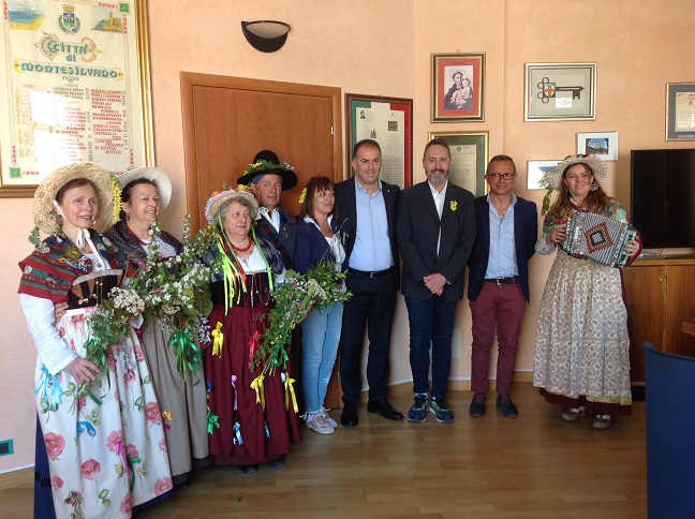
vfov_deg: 40.6
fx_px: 702
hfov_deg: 52.7
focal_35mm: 35
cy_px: 260
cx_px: 348
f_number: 2.4
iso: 50
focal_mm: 4.28
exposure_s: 1/20
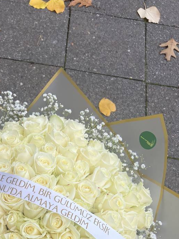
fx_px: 345
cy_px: 226
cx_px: 30
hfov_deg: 28.4
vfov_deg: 35.3
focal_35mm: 50
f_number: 1.5
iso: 40
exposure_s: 1/221
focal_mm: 5.7
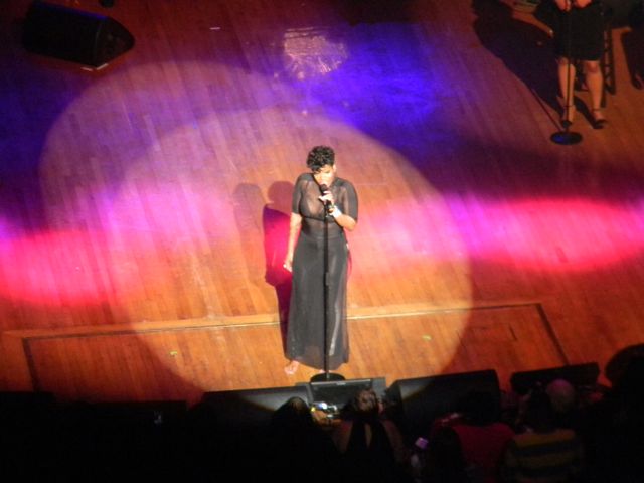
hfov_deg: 7.1
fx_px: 5172
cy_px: 242
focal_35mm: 278
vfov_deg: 5.3
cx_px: 322
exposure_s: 1/43.5
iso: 800
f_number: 5.4
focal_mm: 50.4
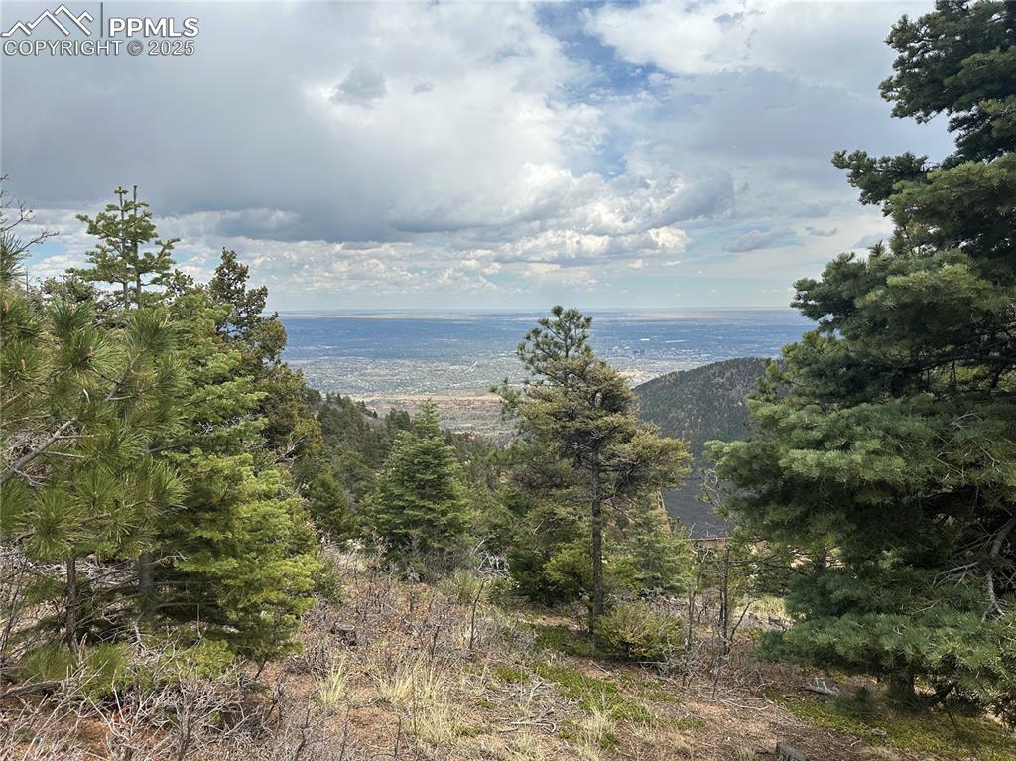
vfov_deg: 56.8
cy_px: 380
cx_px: 508
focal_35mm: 24
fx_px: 704
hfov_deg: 71.6
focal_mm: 6.86
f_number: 1.78
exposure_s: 1/6211
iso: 80
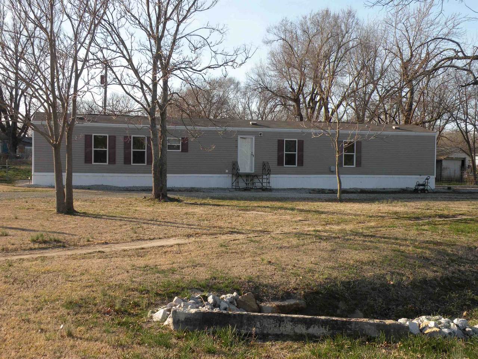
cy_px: 180
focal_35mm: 42
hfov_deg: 44.8
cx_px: 239
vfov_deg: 34.3
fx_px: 580
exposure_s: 1/168
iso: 64
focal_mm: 7.4
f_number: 5
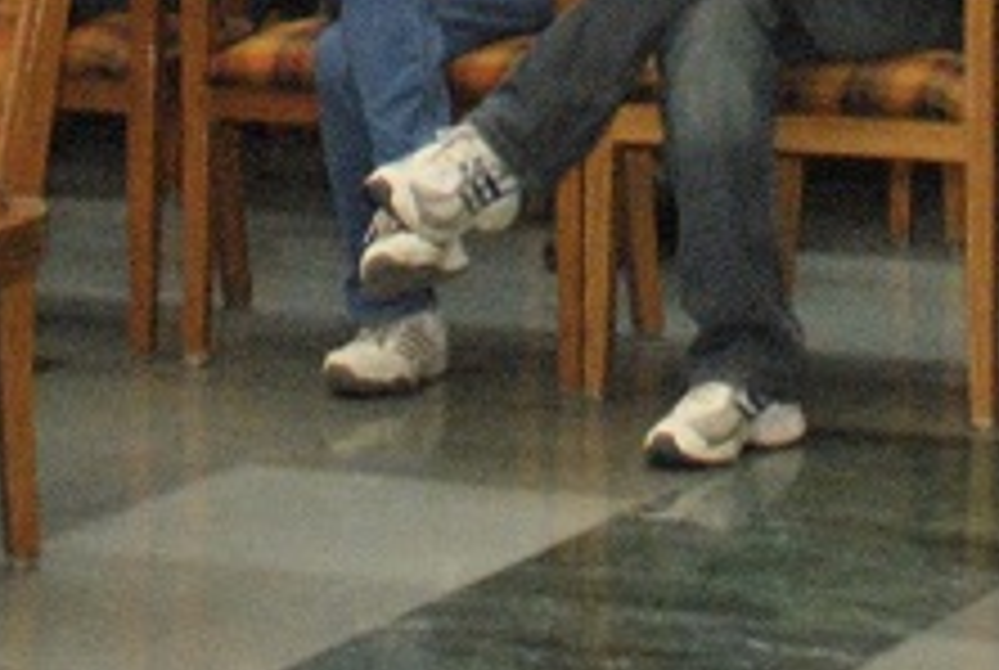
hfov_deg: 9.8
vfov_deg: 6.1
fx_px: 5811
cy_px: -1270
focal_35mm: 209
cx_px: 668
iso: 800
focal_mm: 20
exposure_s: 1/80
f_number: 5
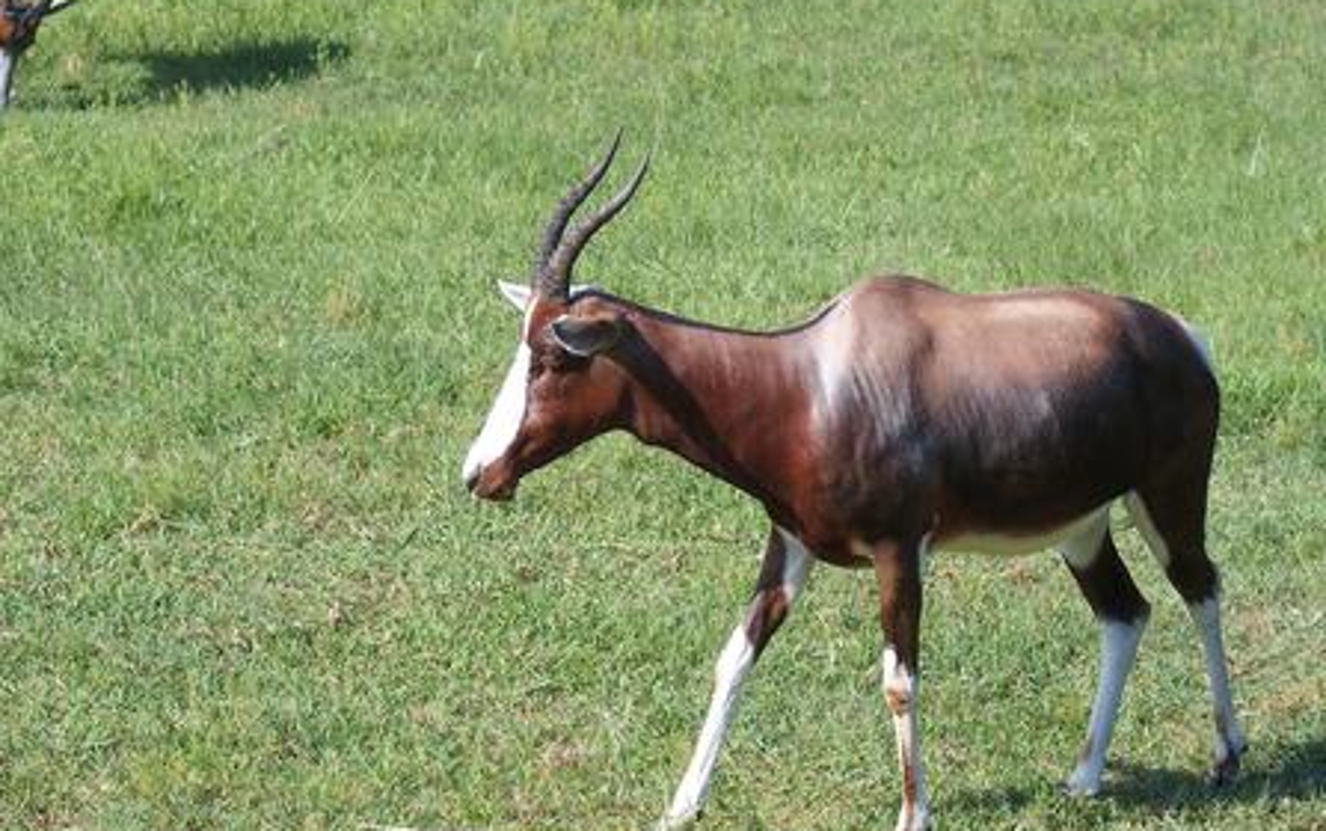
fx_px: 6364
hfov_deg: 11.9
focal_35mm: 176
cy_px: 416
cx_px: 664
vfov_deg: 7.5
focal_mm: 35
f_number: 3.5
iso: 100
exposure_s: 1/640
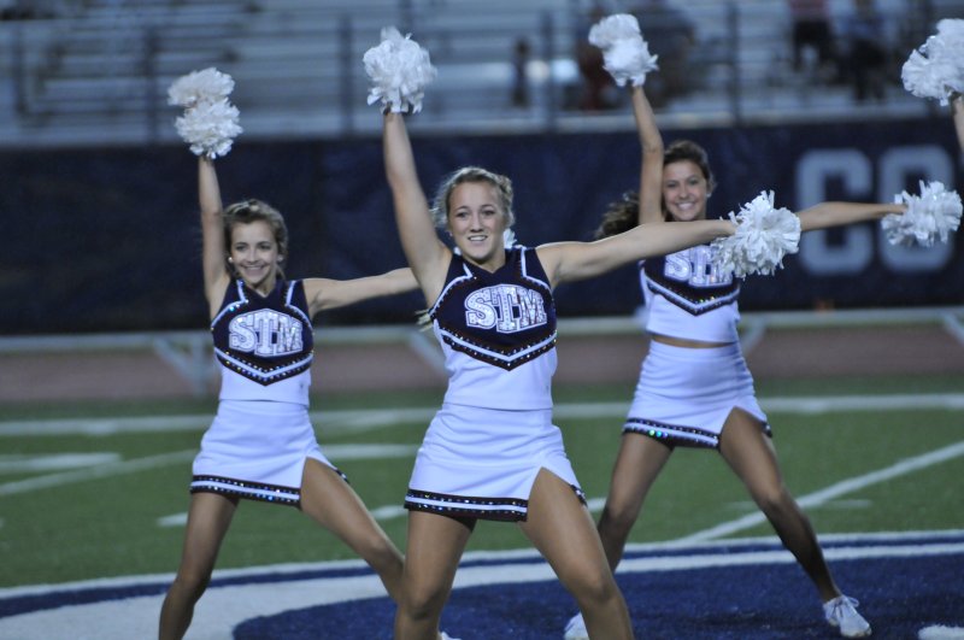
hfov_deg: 6.9
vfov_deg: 4.6
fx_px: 8022
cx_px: 482
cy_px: 320
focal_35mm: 300
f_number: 2.8
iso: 1600
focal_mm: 200
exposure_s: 1/250
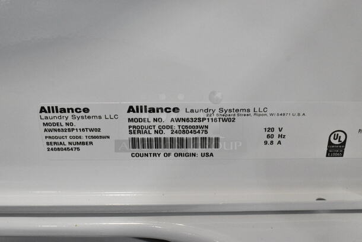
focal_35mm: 40
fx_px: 408
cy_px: 121
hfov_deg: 47.9
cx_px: 181
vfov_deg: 33.1
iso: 6400
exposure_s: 1/320
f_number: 9
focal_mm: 27
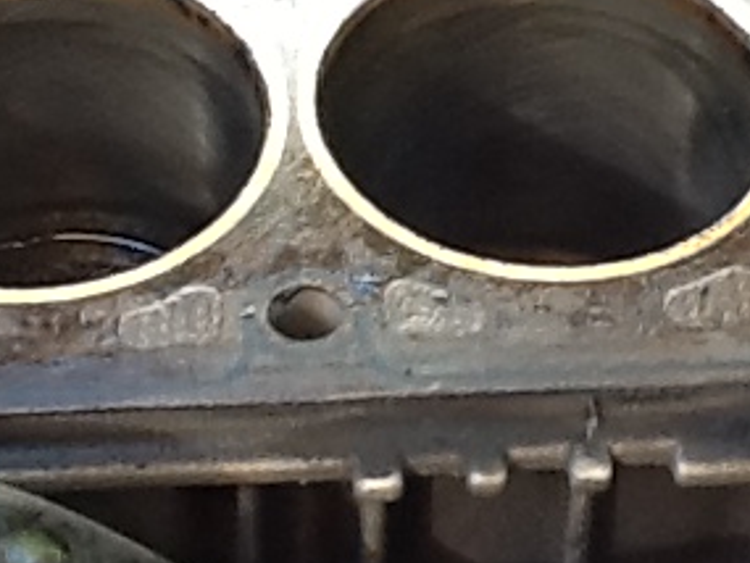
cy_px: 200
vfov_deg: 10.0
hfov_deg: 13.3
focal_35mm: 148
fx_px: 3208
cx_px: 471
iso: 50
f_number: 2.4
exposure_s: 1/30
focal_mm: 2.03
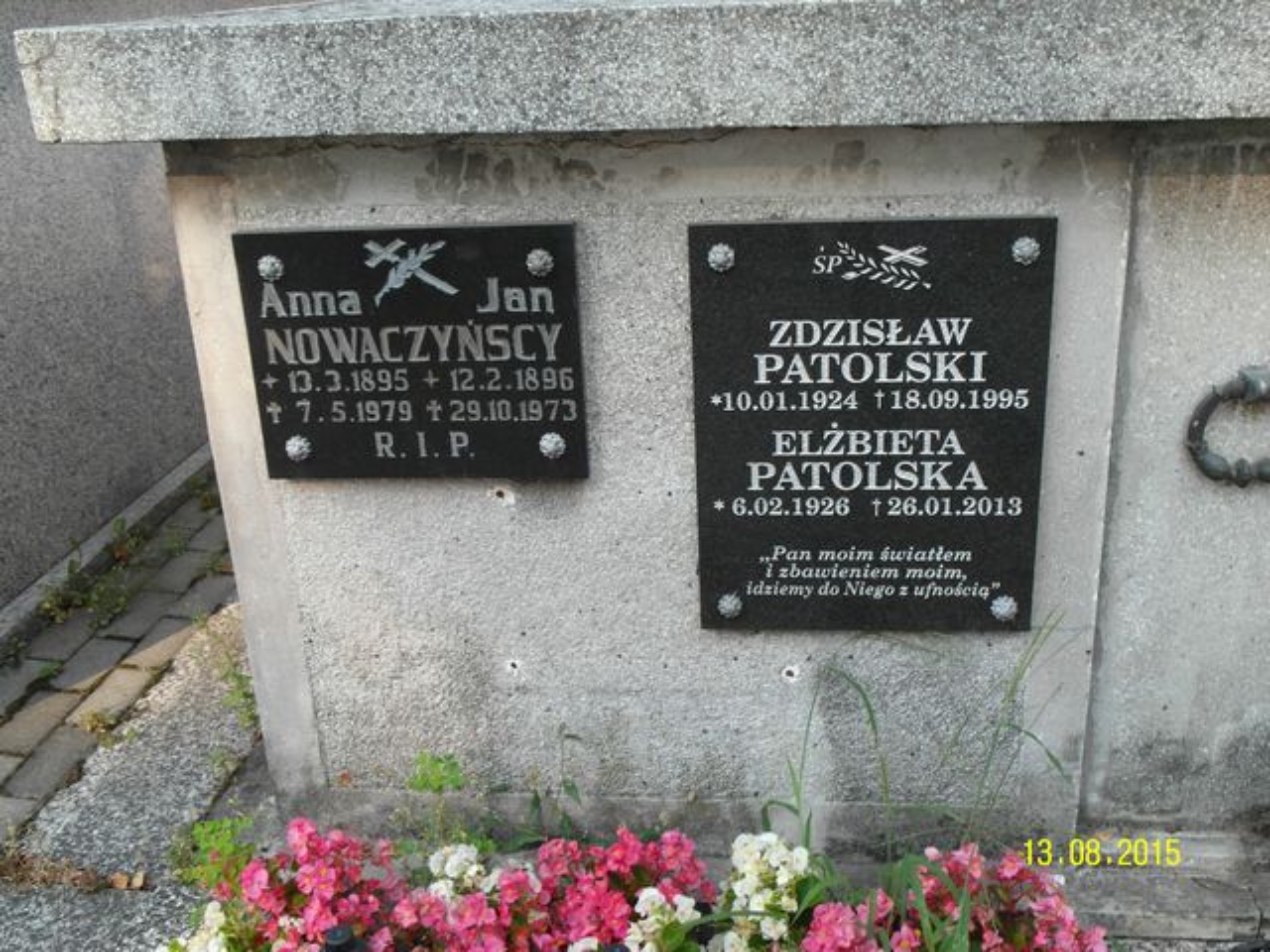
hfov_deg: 51.4
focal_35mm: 36
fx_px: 1321
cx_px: 635
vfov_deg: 39.7
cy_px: 476
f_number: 4.2
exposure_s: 1/180
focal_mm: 7.8
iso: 80
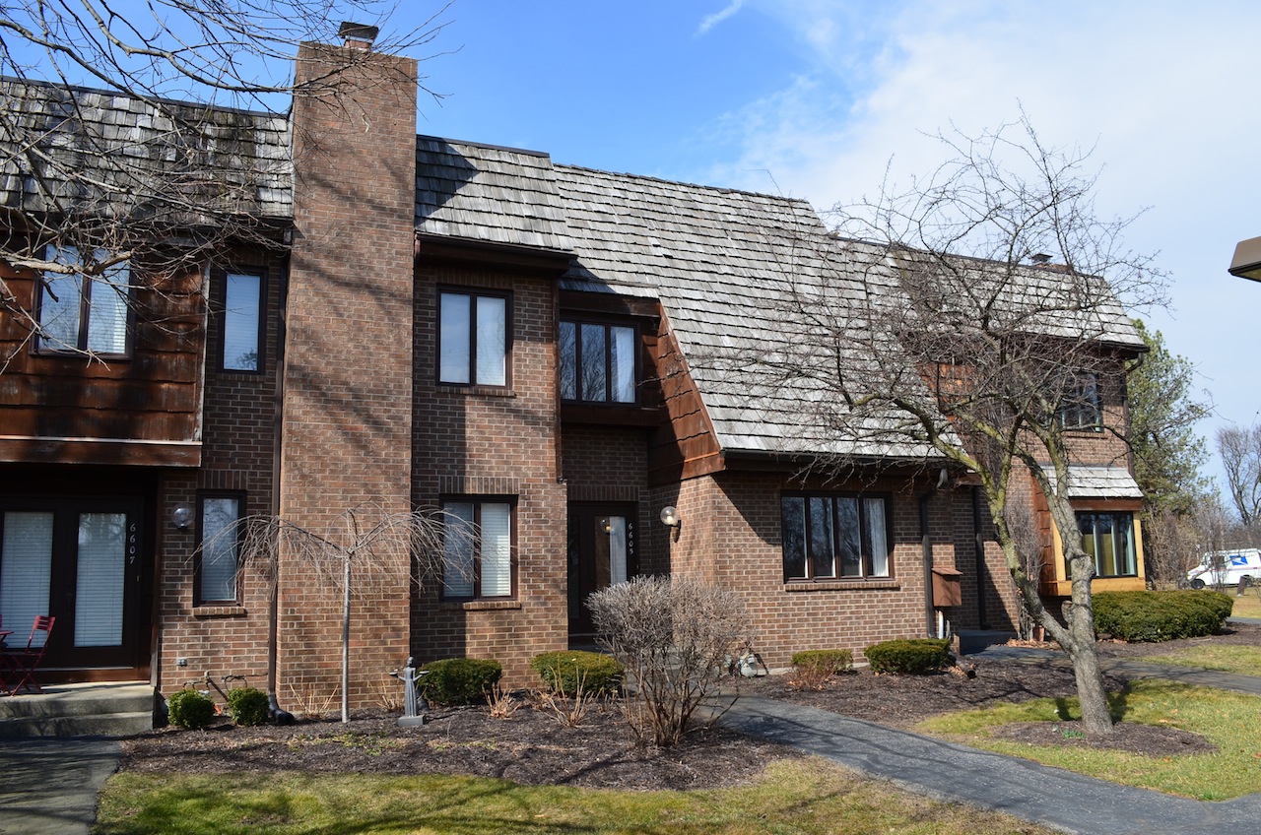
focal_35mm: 30
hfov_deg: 62.0
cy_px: 418
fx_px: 1049
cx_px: 630
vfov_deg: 43.4
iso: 125
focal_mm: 20
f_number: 11
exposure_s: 1/125
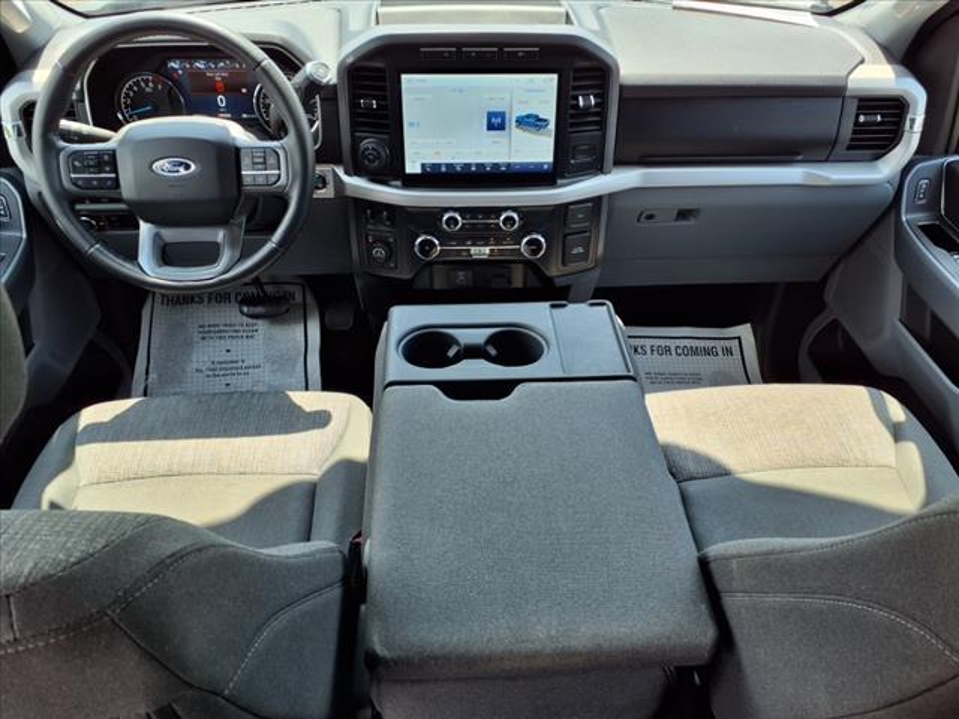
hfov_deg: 65.3
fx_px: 748
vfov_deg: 51.4
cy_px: 360
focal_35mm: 27
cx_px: 480
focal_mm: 3.58
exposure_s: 1/200
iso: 40
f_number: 1.9
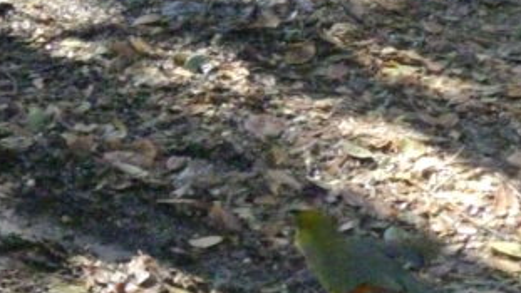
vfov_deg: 3.0
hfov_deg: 5.4
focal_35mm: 402
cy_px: 216
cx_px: 343
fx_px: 5554
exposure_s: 1/125
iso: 627
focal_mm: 18.6
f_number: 5.2
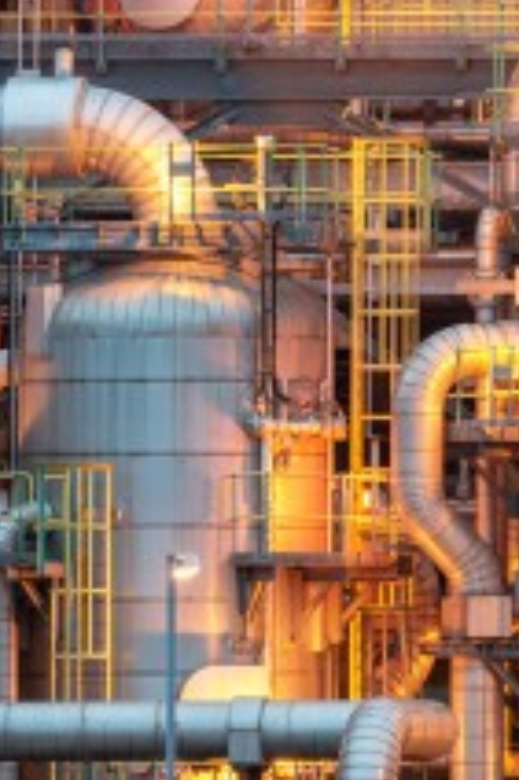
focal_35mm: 851
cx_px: 482
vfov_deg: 2.4
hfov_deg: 1.6
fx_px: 18432
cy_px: 493
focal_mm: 300
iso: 100
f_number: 11
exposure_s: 3
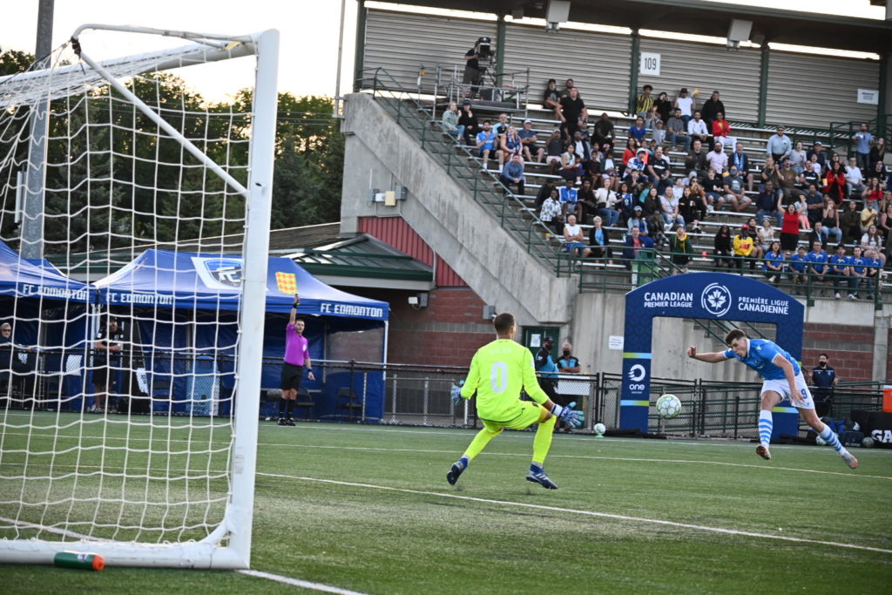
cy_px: 298
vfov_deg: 10.4
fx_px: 3271
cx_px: 446
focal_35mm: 132
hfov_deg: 15.5
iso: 1600
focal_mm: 88
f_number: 5
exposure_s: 1/800
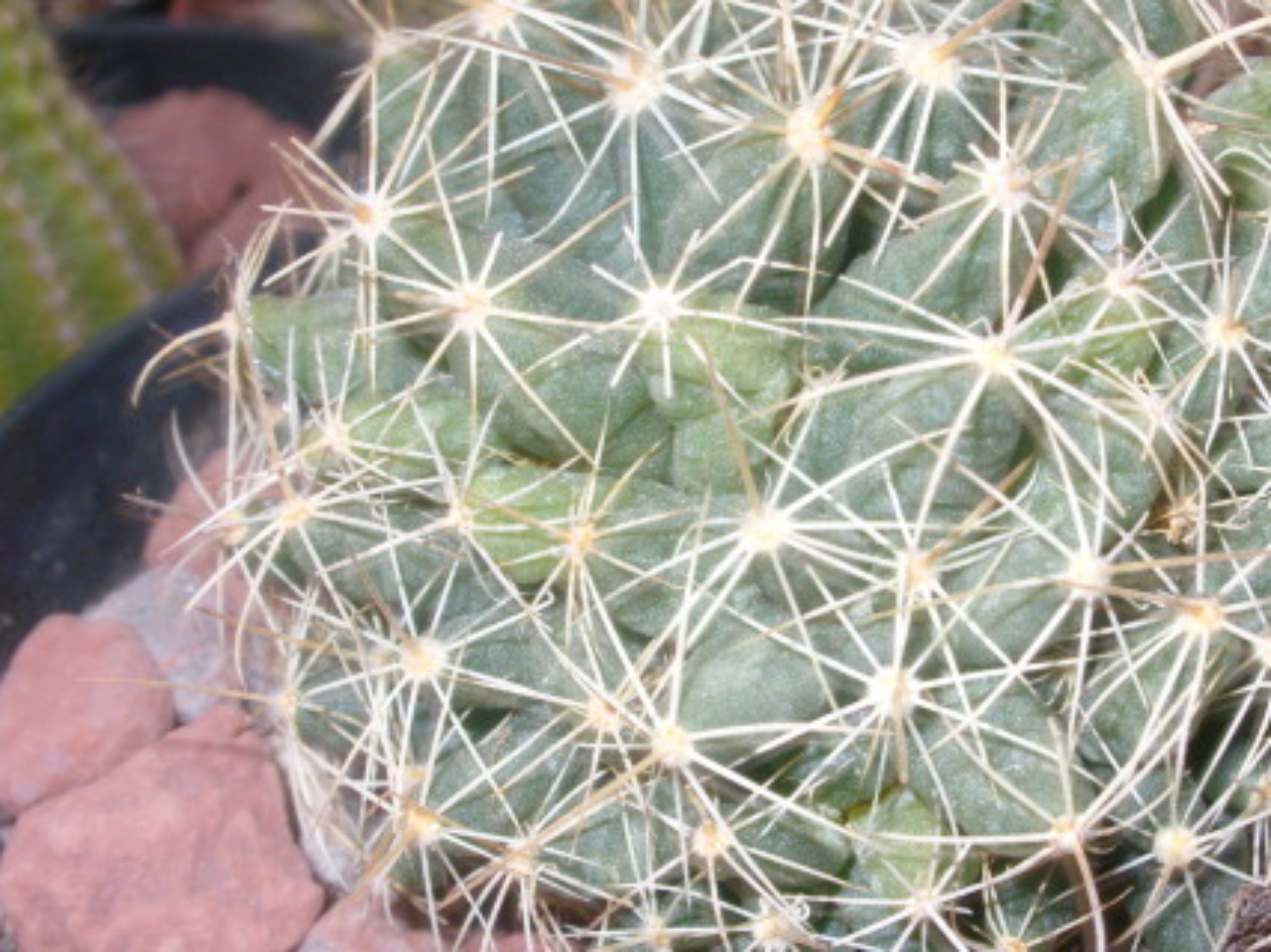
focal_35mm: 84
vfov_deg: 17.6
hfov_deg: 23.2
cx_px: 786
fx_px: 3083
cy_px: 547
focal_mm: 9.3
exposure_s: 1/8
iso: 300
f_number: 5.3
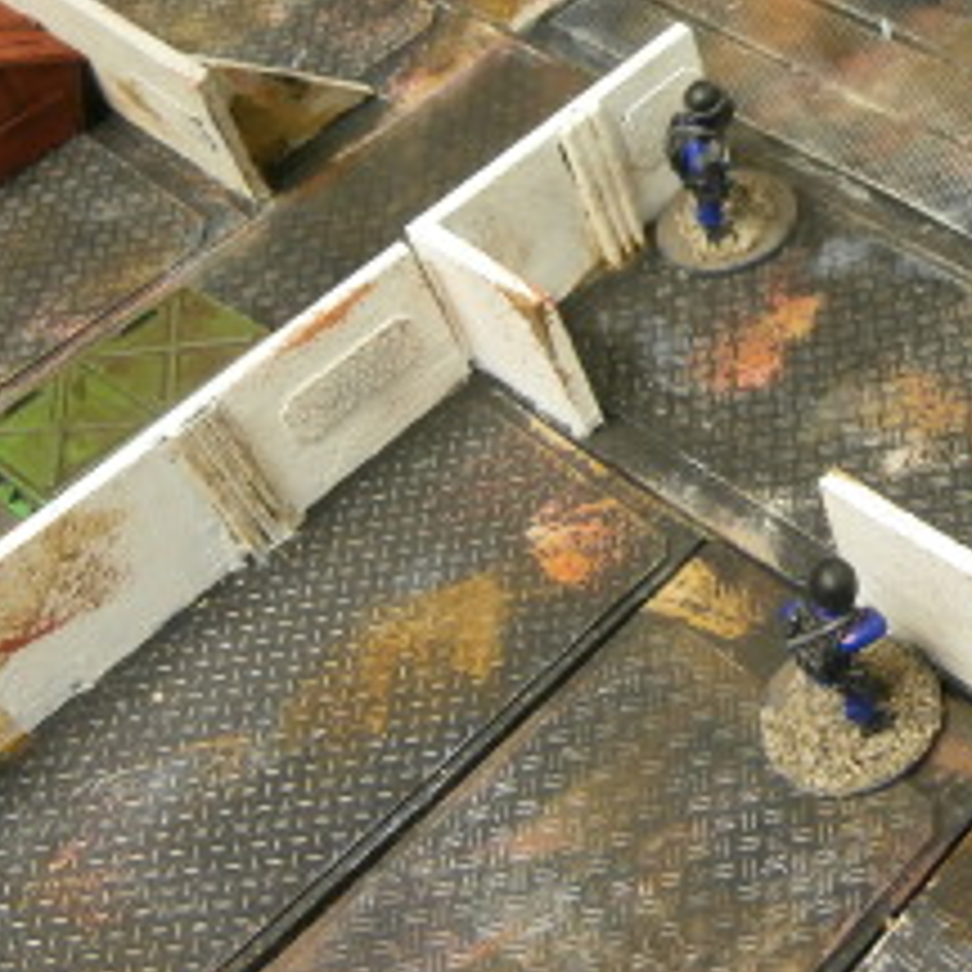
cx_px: 1017
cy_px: 216
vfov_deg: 29.5
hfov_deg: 27.9
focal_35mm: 57
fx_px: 1811
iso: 200
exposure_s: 1/20
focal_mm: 4.7
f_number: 2.8
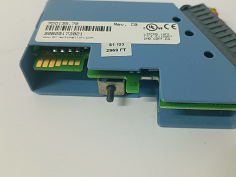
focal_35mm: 35
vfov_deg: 40.6
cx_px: 142
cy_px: 76
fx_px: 238
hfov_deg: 52.3
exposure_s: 1/50
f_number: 1.9
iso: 841
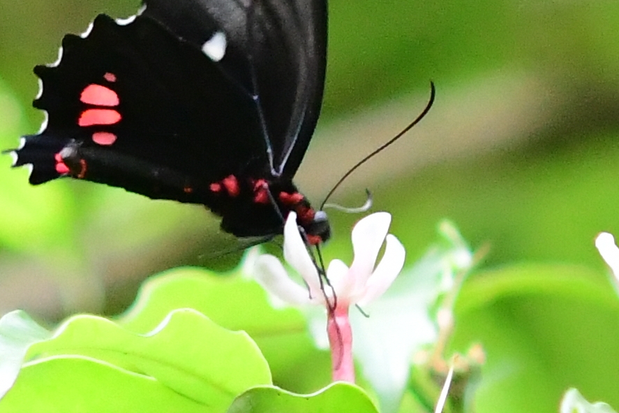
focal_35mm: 882
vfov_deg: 1.6
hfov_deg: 2.3
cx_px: 497
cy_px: -30
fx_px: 15162
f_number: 4
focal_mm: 180
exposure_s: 1/800
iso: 4500
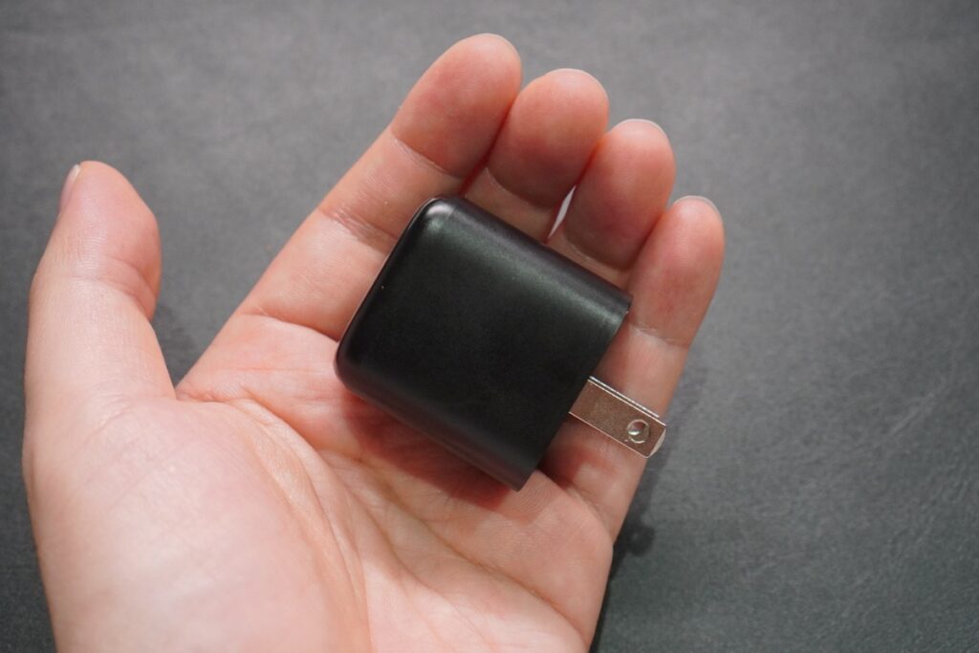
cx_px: 490
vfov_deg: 25.8
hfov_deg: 37.8
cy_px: 326
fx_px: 1428
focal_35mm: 52
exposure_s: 1/60
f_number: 5.6
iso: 3200
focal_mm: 35
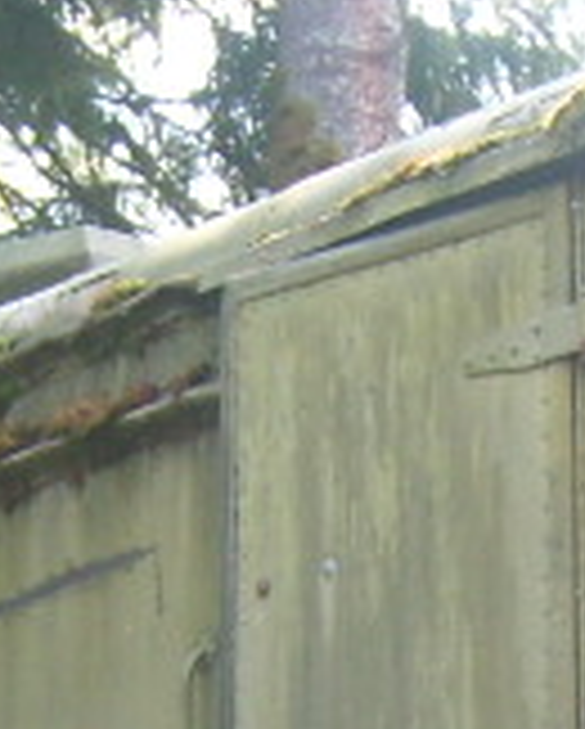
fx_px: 4666
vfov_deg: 8.7
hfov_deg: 7.2
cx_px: 486
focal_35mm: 216
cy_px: 1130
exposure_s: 1/57
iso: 50
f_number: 2.8
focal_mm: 5.8
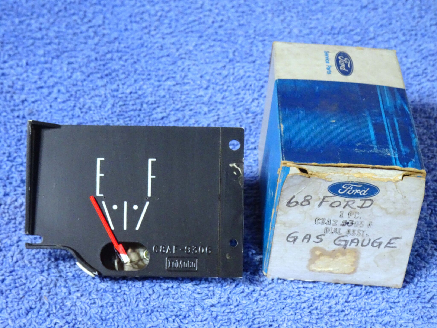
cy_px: 164
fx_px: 1136
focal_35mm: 90
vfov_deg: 16.4
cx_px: 218
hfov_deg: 21.8
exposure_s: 1/10
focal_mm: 15.45
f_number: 5
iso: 800
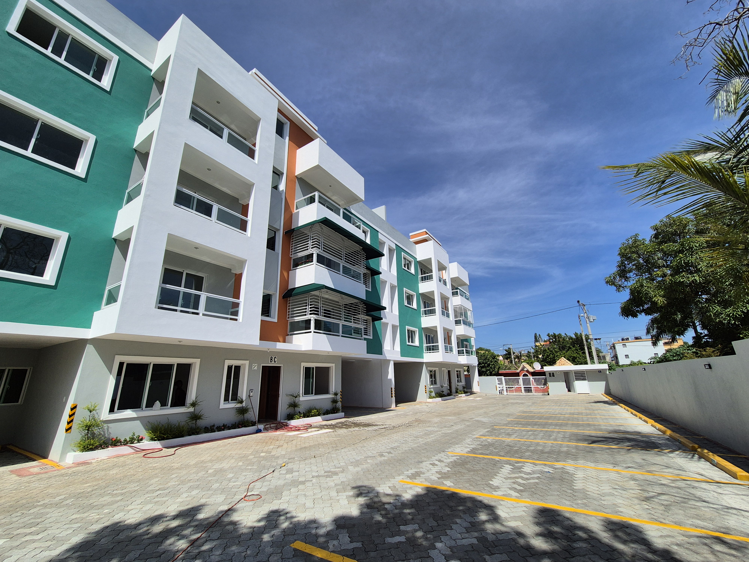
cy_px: 281
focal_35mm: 13
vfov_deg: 89.9
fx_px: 281
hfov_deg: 106.2
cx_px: 374
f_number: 2.2
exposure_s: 1/3744
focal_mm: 2.2
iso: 50
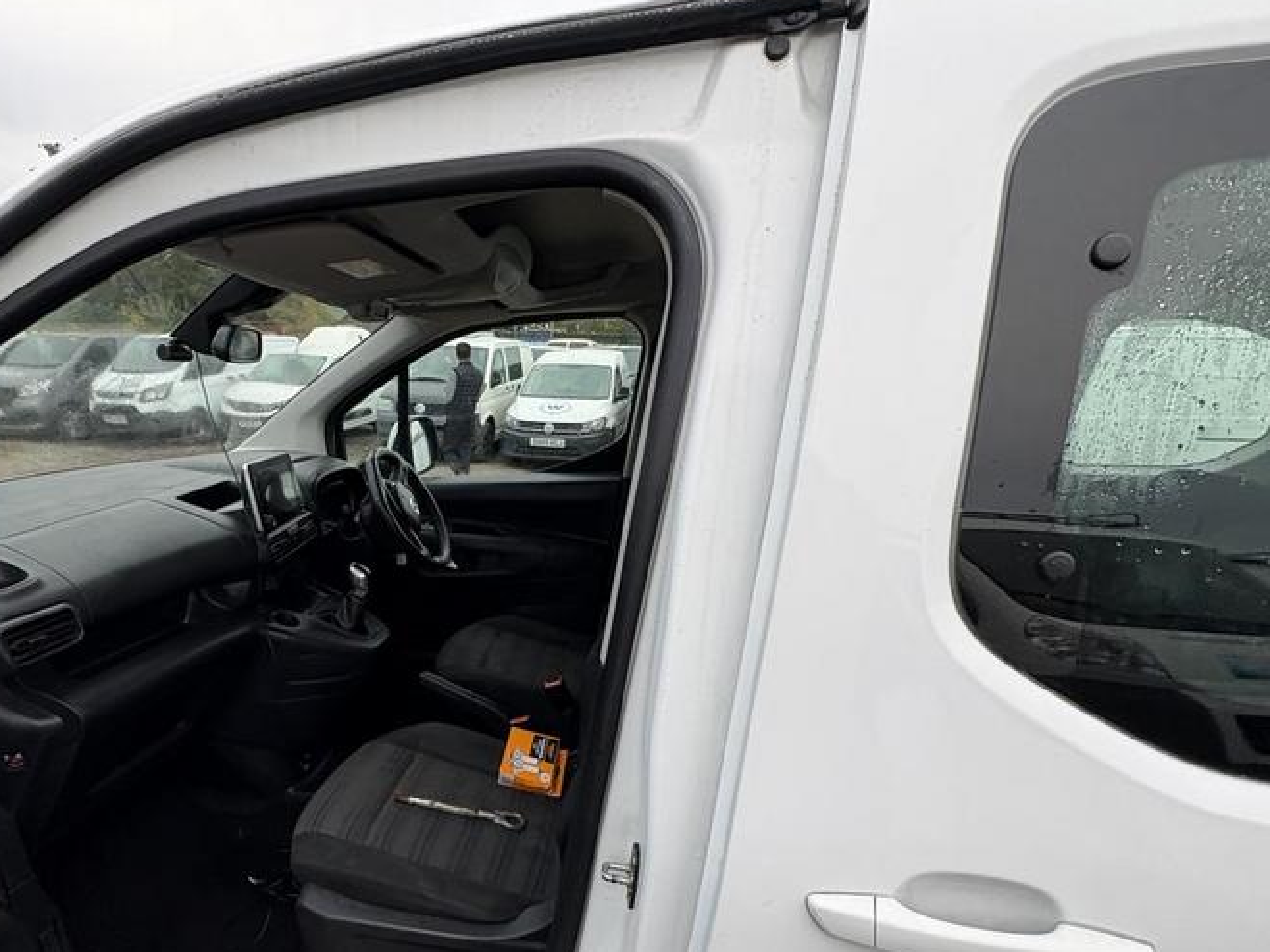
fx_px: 697
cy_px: 623
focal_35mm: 19
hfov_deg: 82.9
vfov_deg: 67.1
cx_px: 470
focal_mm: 2.22
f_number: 2.2
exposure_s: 1/192
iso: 40
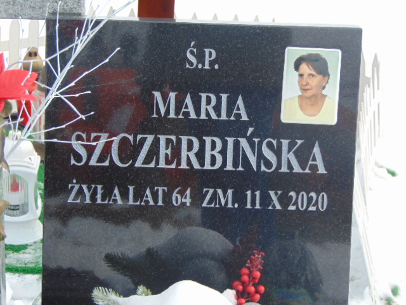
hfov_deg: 14.8
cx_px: 203
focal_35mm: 133
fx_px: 1560
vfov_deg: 11.1
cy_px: 152
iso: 80
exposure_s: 1/320
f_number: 4
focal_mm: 23.9
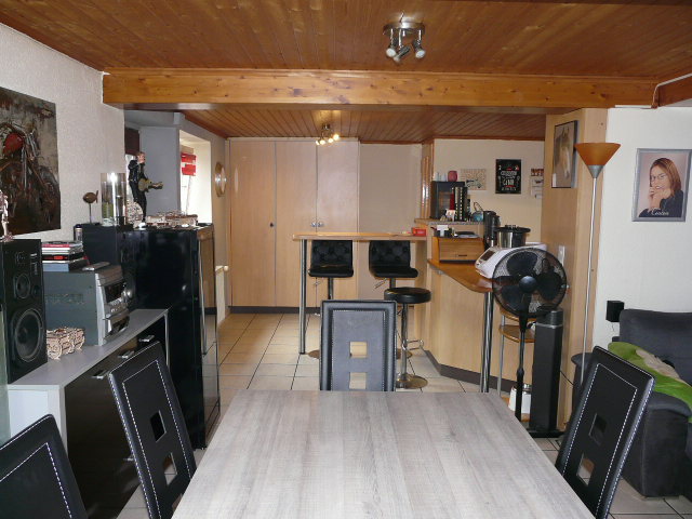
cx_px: 346
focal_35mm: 28
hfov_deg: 63.4
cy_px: 260
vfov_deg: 49.7
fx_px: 560
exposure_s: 1/30
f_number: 2.8
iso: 160
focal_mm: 4.6
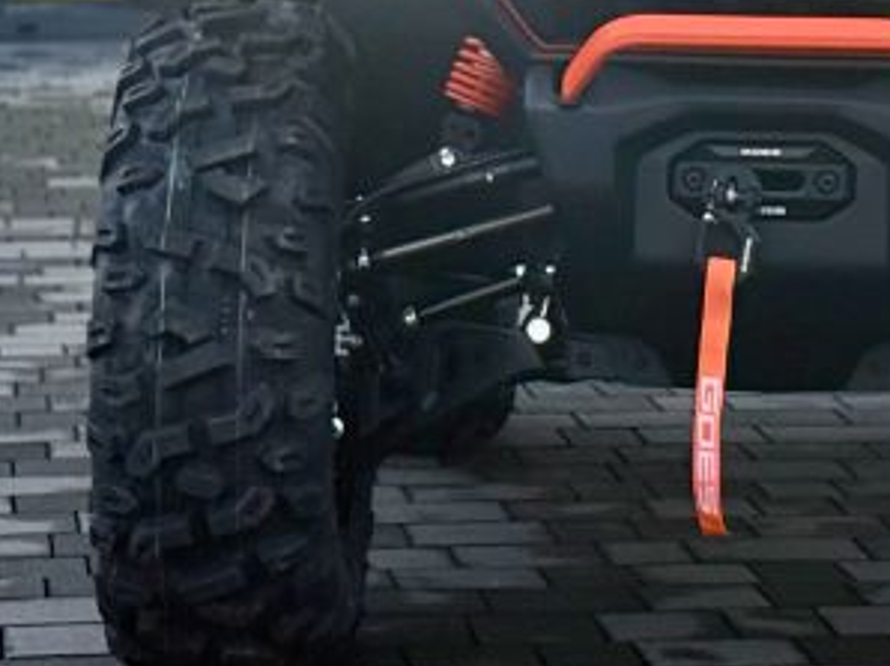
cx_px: 738
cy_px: -51
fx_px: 3314
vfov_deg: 11.3
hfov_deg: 15.2
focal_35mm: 129
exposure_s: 1/32
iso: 500
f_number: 1.78
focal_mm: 6.76
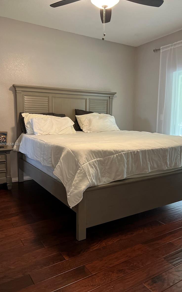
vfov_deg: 66.5
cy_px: 144
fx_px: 222
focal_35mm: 28
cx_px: 88
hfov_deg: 44.5
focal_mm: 5.7
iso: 400
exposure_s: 1/60
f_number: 1.5
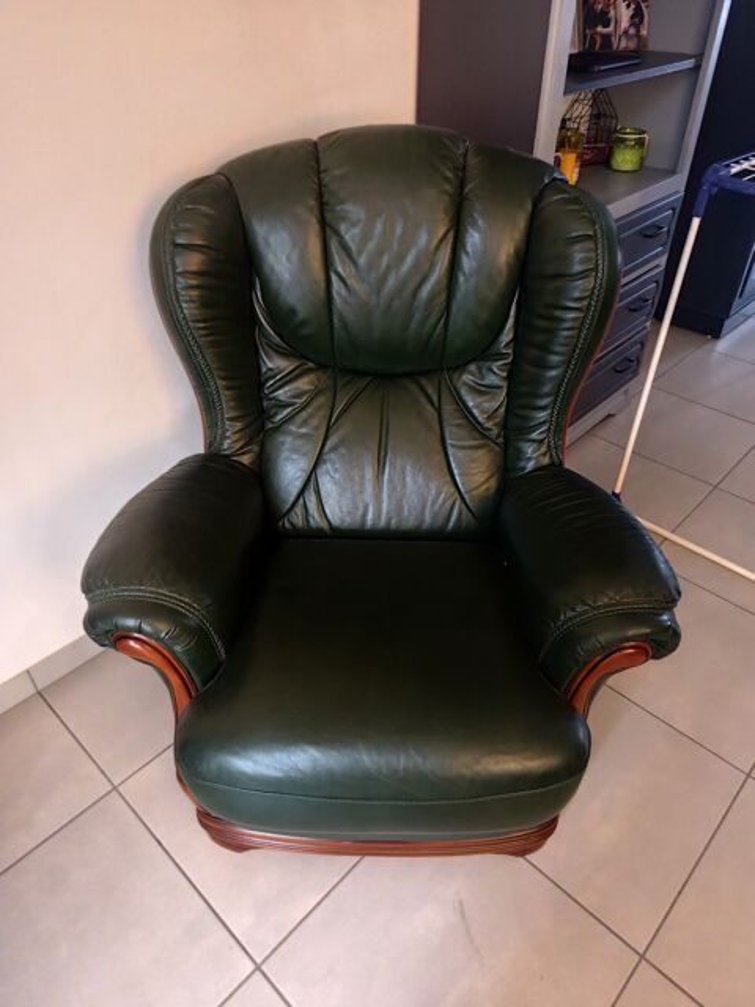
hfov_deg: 58.9
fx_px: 669
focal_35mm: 23
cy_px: 504
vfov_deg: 73.9
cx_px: 378
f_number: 1.65
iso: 8000
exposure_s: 1/10
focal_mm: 6.14
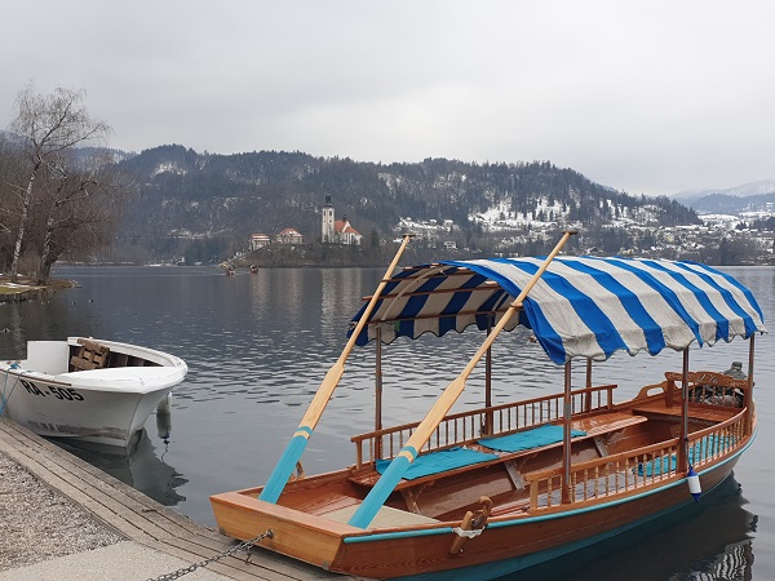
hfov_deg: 67.3
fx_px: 582
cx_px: 388
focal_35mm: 26
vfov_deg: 53.1
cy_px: 290
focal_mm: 4.3
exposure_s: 1/561
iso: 50
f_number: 2.4
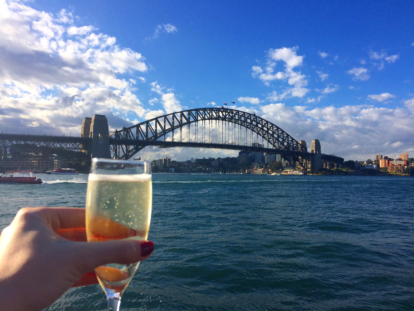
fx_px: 347
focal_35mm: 29
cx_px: 207
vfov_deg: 48.2
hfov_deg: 61.7
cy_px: 156
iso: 32
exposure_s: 1/2740
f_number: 2.2
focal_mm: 4.15
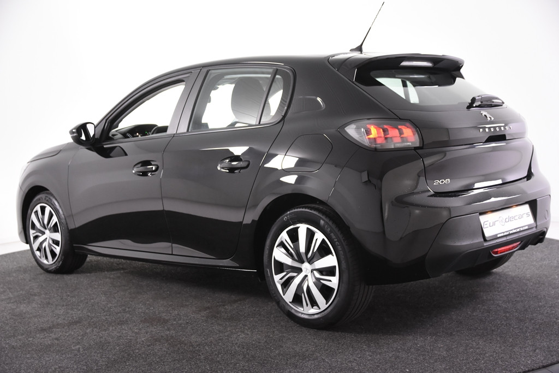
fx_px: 722
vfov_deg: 29.0
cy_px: 186
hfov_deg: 42.3
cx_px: 280
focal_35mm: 46
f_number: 3.5
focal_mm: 31
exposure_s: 1/50
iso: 1600
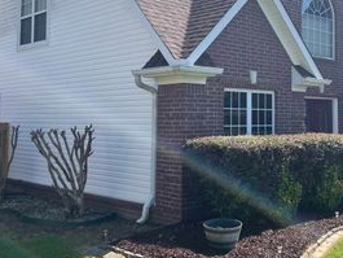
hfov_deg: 38.0
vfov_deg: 29.5
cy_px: 89
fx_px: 486
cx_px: 255
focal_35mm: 49
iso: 32
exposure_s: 1/2304
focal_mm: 4.2
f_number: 1.6
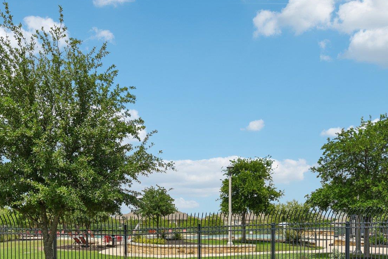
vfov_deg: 45.2
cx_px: 160
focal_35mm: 26
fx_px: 280
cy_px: 230
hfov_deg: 68.9
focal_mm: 14
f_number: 8
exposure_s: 1/400
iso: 100
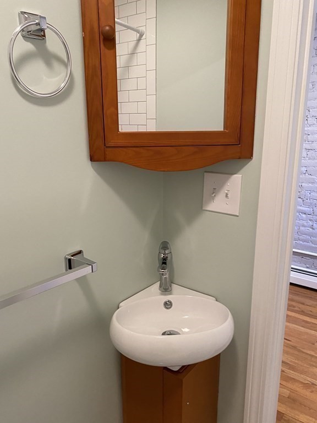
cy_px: 212
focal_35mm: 26
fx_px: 317
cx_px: 158
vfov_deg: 67.3
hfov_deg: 53.1
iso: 320
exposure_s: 1/60
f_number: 1.8
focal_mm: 4.25
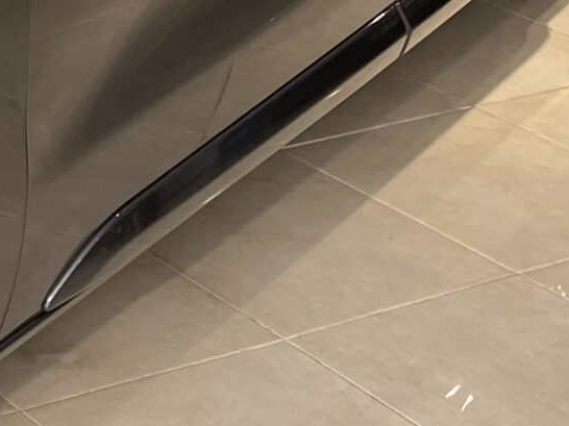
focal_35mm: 122
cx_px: -512
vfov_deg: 11.7
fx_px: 2004
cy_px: -167
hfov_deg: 14.0
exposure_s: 1/122
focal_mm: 5.1
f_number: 1.6
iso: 64
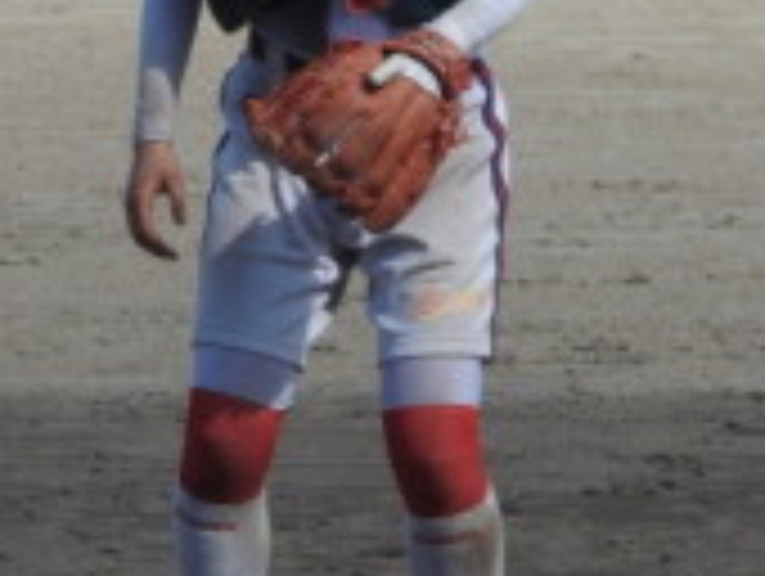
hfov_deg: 1.9
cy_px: 716
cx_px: 1300
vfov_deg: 1.4
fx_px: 23414
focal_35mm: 1058
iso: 100
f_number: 5.5
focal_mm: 53.7
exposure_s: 1/640
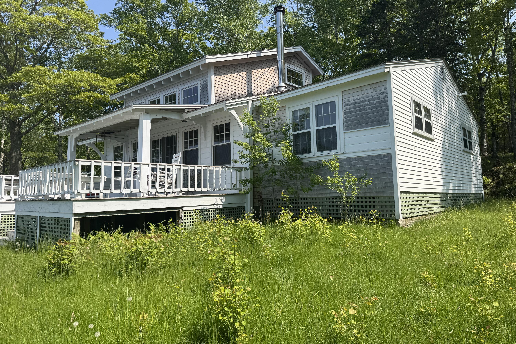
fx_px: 358
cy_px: 157
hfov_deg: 71.5
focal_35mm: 25
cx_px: 258
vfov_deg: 51.2
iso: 80
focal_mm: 6.76
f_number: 1.78
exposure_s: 1/3096
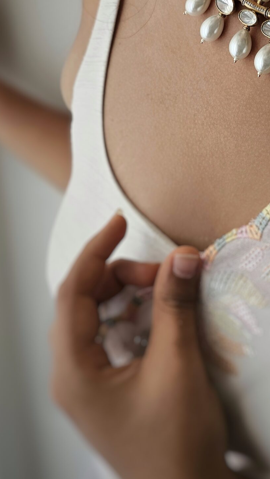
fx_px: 560
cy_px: 151
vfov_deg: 45.5
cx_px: 240
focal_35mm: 44
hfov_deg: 26.3
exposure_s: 1/100
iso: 200
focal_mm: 6.3
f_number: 1.7
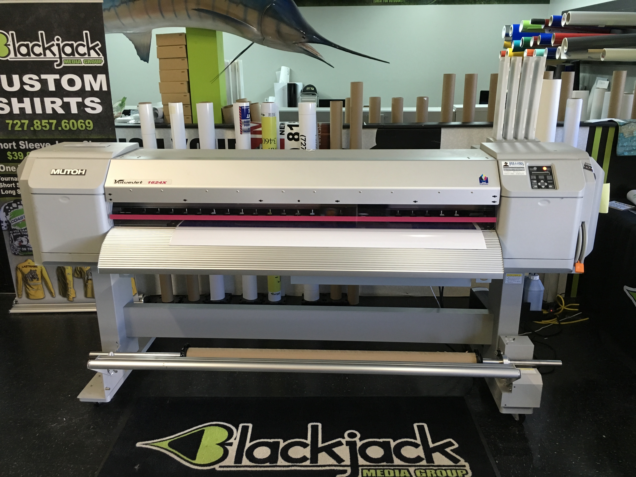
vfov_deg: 48.2
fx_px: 533
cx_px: 318
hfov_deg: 61.7
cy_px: 238
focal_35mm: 29
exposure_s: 1/30
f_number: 2.2
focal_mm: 4.15
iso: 100
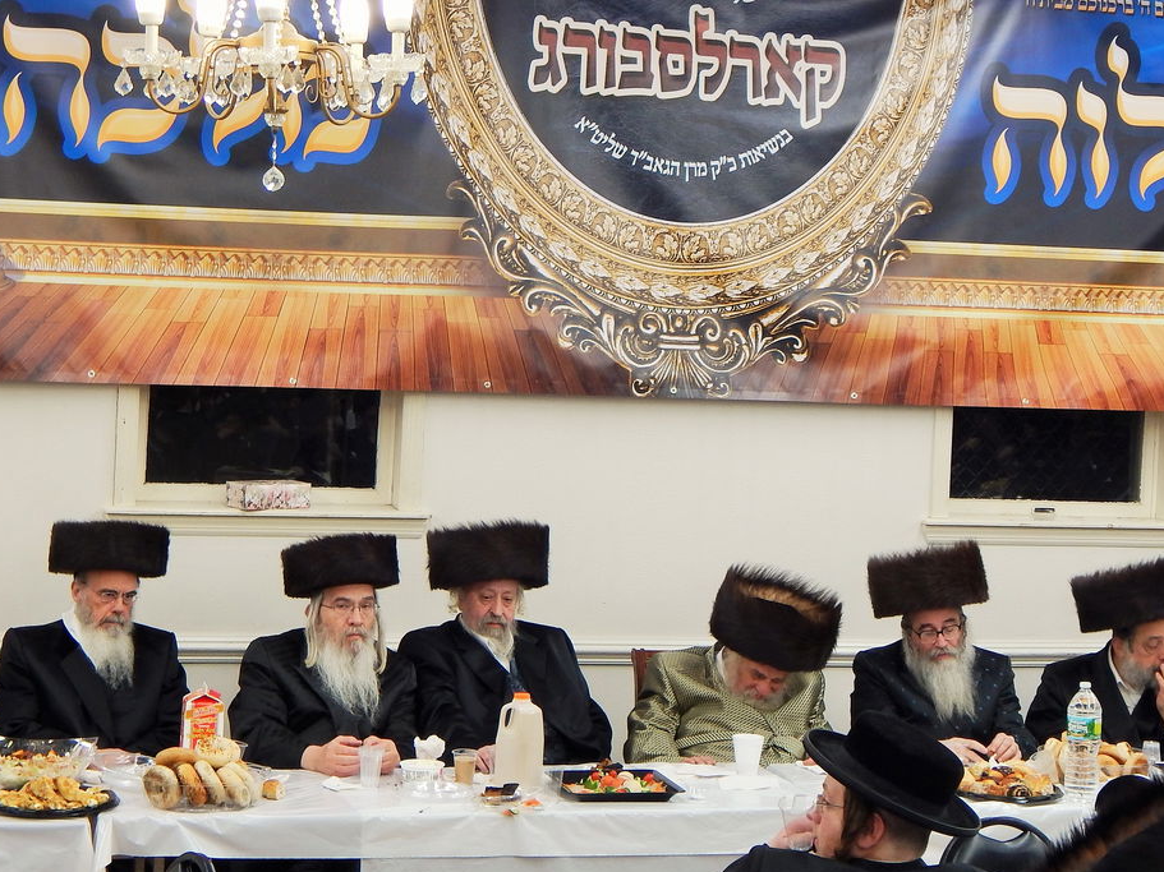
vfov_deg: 17.7
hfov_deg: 23.5
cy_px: 323
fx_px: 2791
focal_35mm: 83
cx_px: 672
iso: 125
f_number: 3.8
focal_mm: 9.7
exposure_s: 1/30
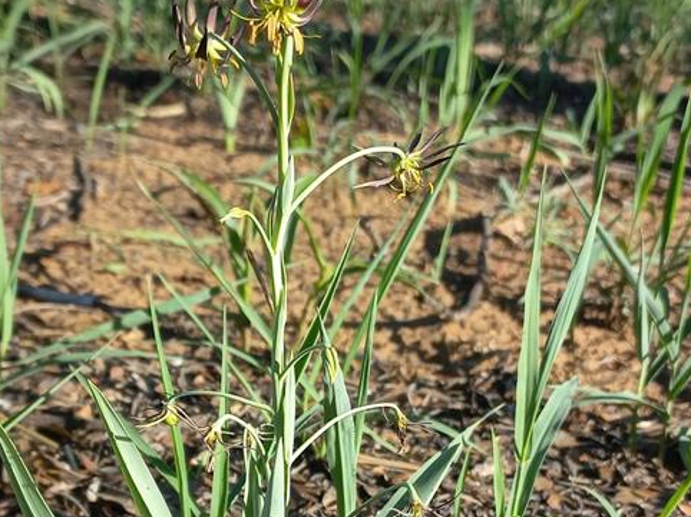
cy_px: 422
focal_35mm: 57
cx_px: 335
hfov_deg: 33.8
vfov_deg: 25.2
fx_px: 1137
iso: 25
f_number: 1.8
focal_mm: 4.6
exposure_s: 1/259
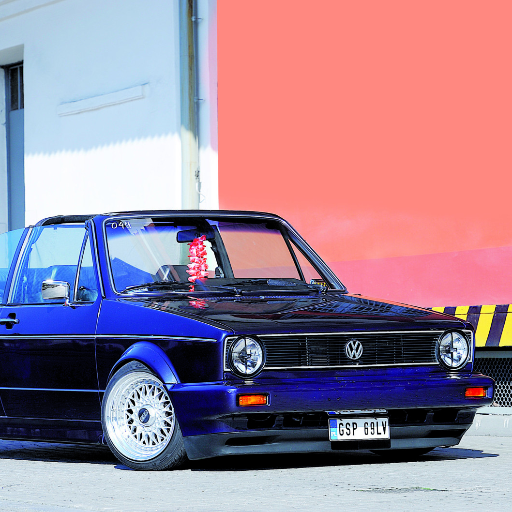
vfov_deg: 10.5
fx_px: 2795
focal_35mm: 167
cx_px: 236
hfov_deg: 10.5
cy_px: 255
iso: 200
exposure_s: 1/100
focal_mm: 130
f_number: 8
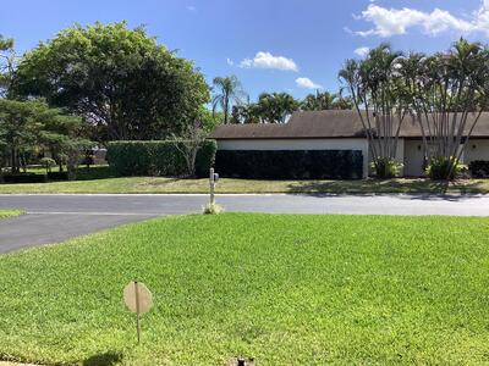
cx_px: 244
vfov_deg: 45.4
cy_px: 183
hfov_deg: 58.4
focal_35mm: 31
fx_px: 438
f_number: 2.4
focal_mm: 3.3
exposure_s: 1/1031
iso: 25
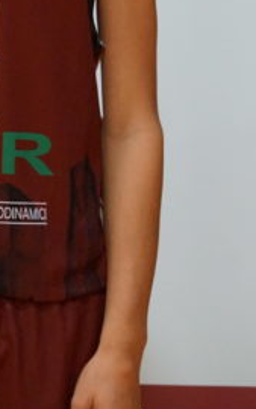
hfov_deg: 5.1
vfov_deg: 8.2
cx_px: -45
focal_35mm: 255
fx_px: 2845
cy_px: -15
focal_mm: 75
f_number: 5
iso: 3200
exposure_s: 1/100
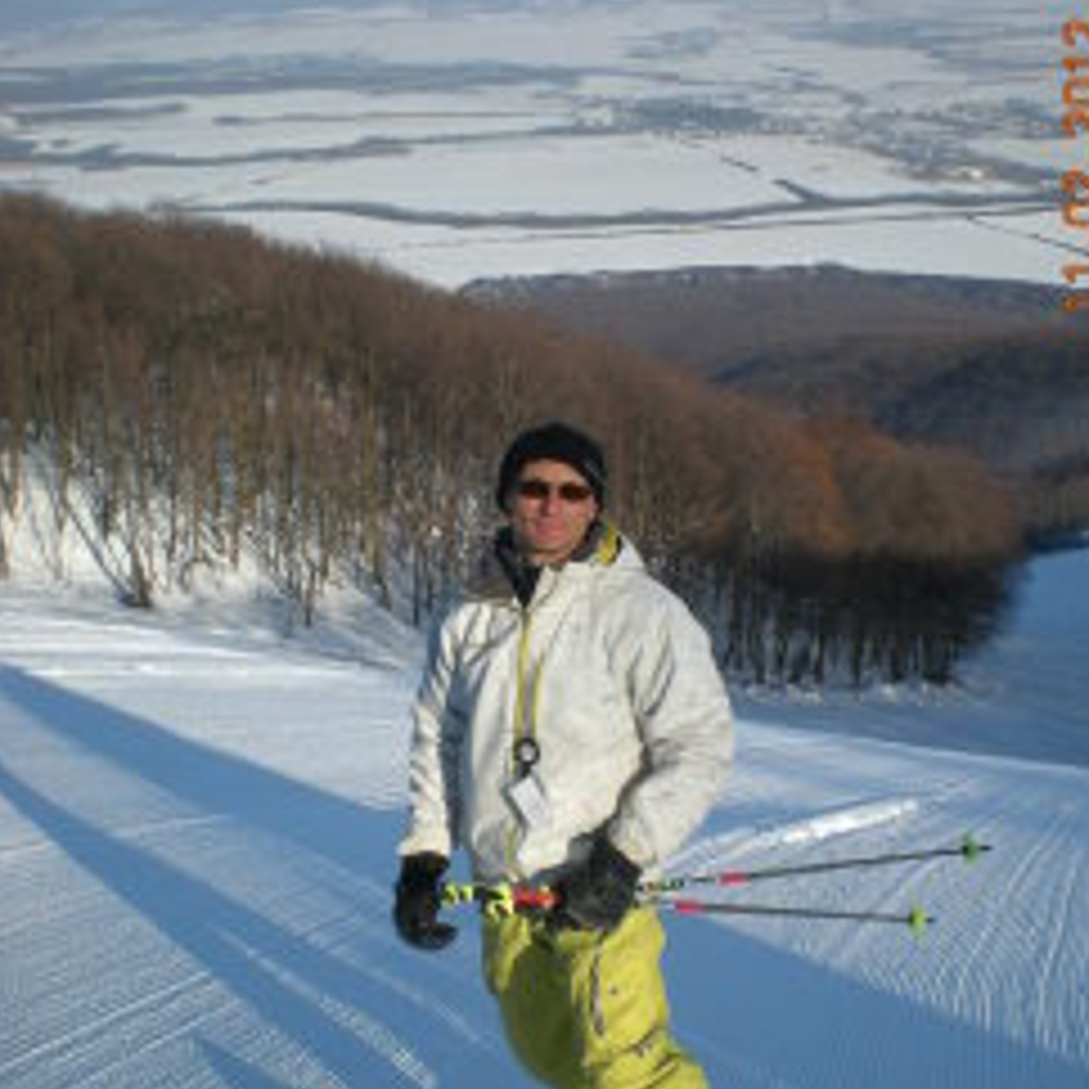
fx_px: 1780
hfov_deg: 34.0
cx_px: 603
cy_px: 580
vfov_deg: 34.0
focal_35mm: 50
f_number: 4.6
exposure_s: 1/467
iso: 64
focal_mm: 6.3
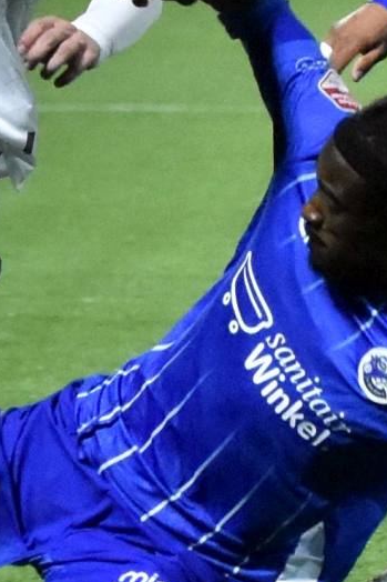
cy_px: 118
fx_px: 7277
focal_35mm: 451
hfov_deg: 3.0
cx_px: -42
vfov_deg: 4.6
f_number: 2.8
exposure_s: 1/640
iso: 2500
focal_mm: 82
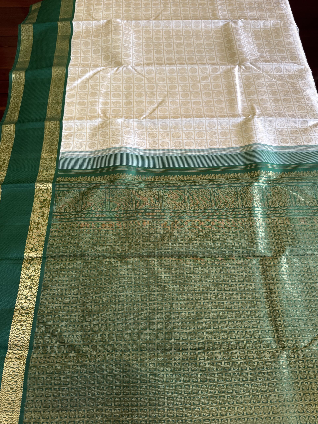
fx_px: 294
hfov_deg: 56.8
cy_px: 212
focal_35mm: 24
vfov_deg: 71.6
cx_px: 159
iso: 400
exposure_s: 1/60
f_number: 1.78
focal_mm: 6.76
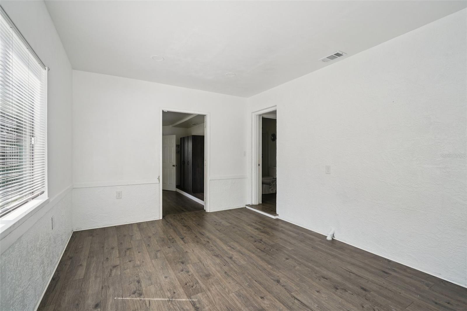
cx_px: 234
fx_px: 207
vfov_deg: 73.7
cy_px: 156
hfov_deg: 96.7
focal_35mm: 16
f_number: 8
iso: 400
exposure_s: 1/60
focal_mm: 16
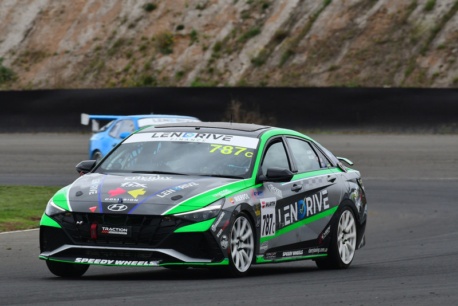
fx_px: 7827
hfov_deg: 3.4
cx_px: 229
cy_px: 153
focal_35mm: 615
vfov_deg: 2.2
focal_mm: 410
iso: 800
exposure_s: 1/640
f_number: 11
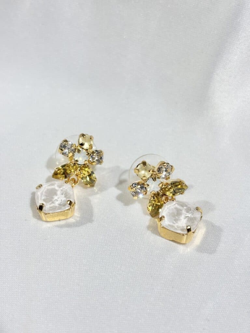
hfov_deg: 28.0
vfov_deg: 36.8
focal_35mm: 52
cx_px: 125
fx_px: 501
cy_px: 166
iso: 32
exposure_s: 1/264
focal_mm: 5.96
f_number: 1.6
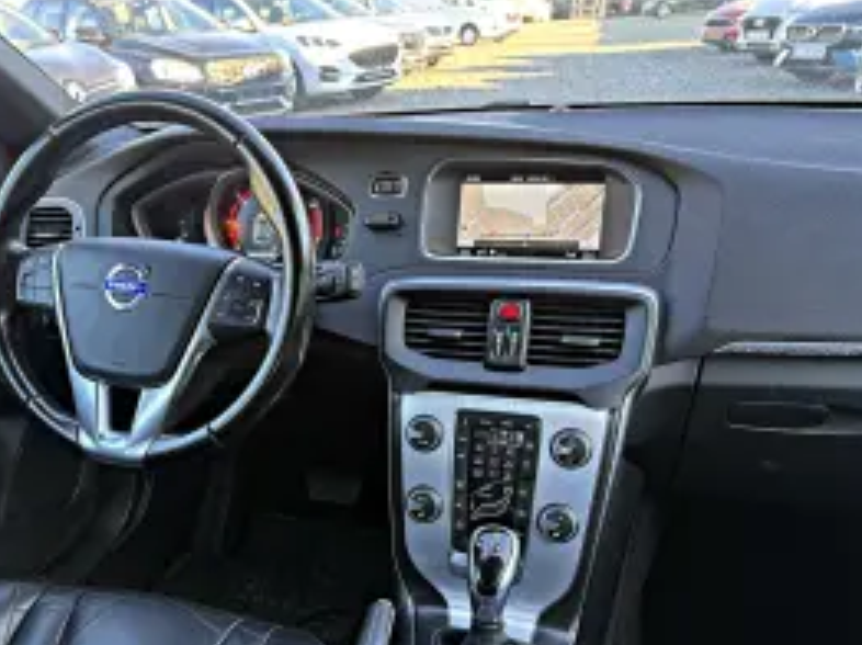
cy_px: 418
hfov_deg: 54.2
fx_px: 821
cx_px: 283
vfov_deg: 42.4
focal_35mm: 33
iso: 200
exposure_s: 1/119
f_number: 1.78
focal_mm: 6.76
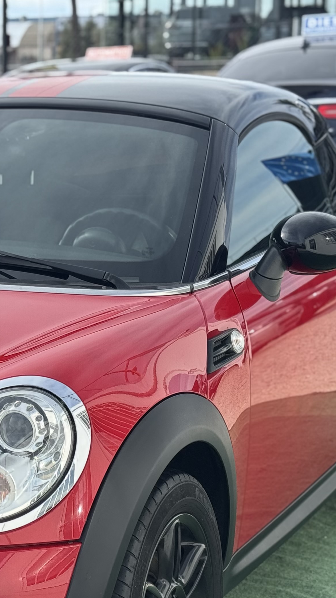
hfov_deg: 11.7
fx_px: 1600
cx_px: -63
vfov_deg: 21.0
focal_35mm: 101
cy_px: 432
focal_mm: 6.76
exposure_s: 1/1215
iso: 64
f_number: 1.78
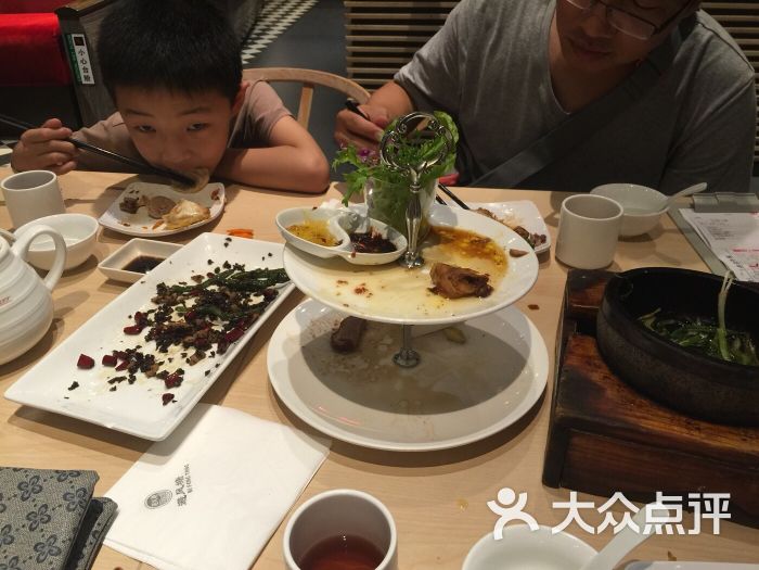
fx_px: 636
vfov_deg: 48.2
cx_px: 380
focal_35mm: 29
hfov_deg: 61.7
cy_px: 285
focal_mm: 4.15
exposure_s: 1/15
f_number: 2.2
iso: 50
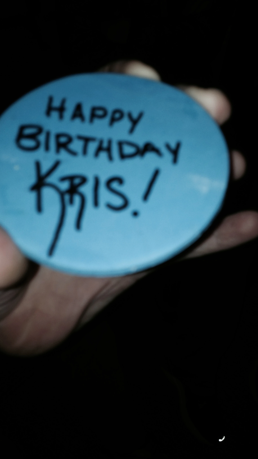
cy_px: 230
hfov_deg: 32.8
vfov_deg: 55.3
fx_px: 438
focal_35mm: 36
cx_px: 132
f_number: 2.4
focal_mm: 4.12
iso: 50
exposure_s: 1/107
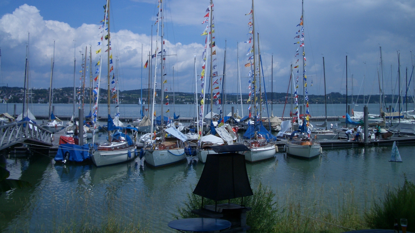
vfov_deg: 30.2
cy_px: 79
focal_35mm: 39
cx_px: 206
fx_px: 429
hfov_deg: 51.6
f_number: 4.3
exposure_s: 1/1600
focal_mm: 5.8
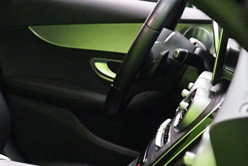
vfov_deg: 13.9
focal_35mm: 98
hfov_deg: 20.1
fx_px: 675
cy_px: 122
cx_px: -7
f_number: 3.5
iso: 6400
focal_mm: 28
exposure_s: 1/40
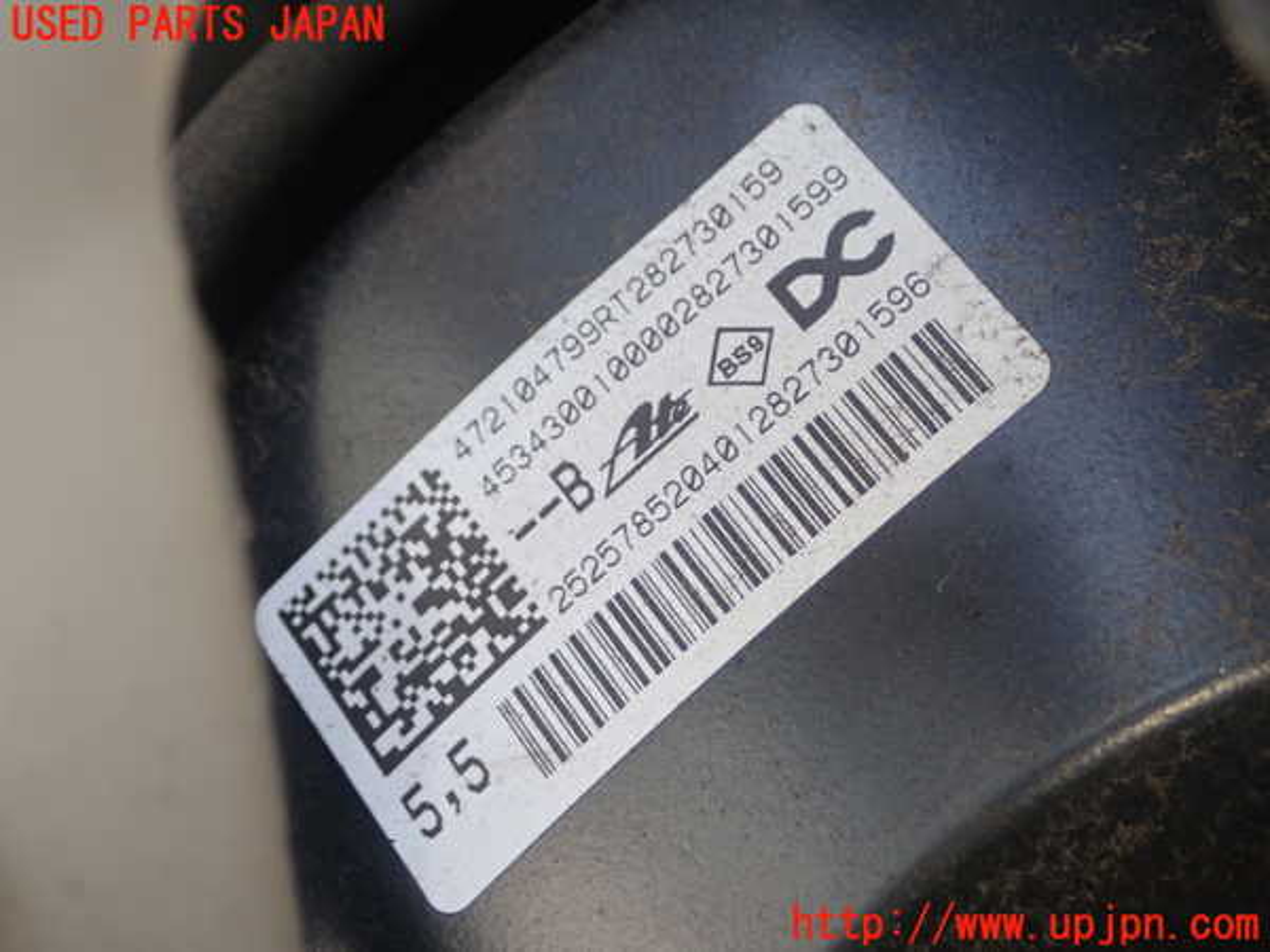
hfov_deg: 27.8
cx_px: 635
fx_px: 2568
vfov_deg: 21.0
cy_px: 476
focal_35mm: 70
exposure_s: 1/60
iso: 200
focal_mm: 12.6
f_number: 4
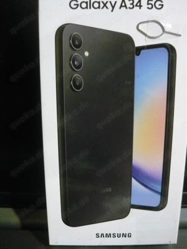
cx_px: 94
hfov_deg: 42.9
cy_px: 124
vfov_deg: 55.4
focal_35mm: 33
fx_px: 238
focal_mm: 5.5
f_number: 2.8
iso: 800
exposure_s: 1/20
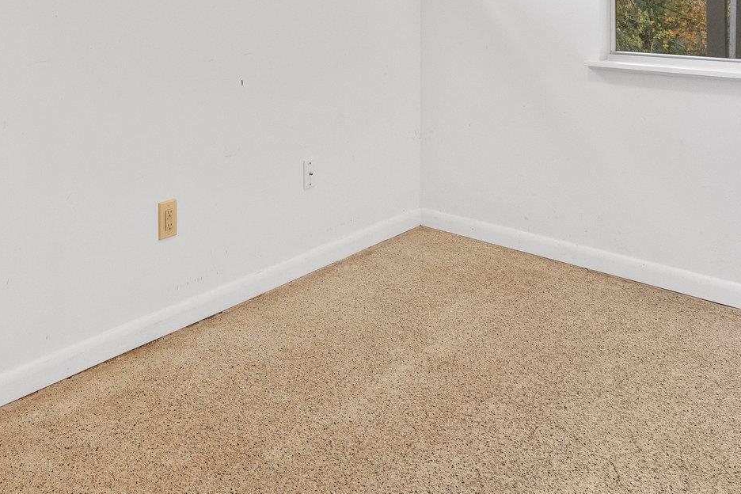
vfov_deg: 33.8
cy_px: -25
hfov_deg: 51.0
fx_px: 720
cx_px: 147
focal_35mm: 35
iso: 2000
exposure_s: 1/40
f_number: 8
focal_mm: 16
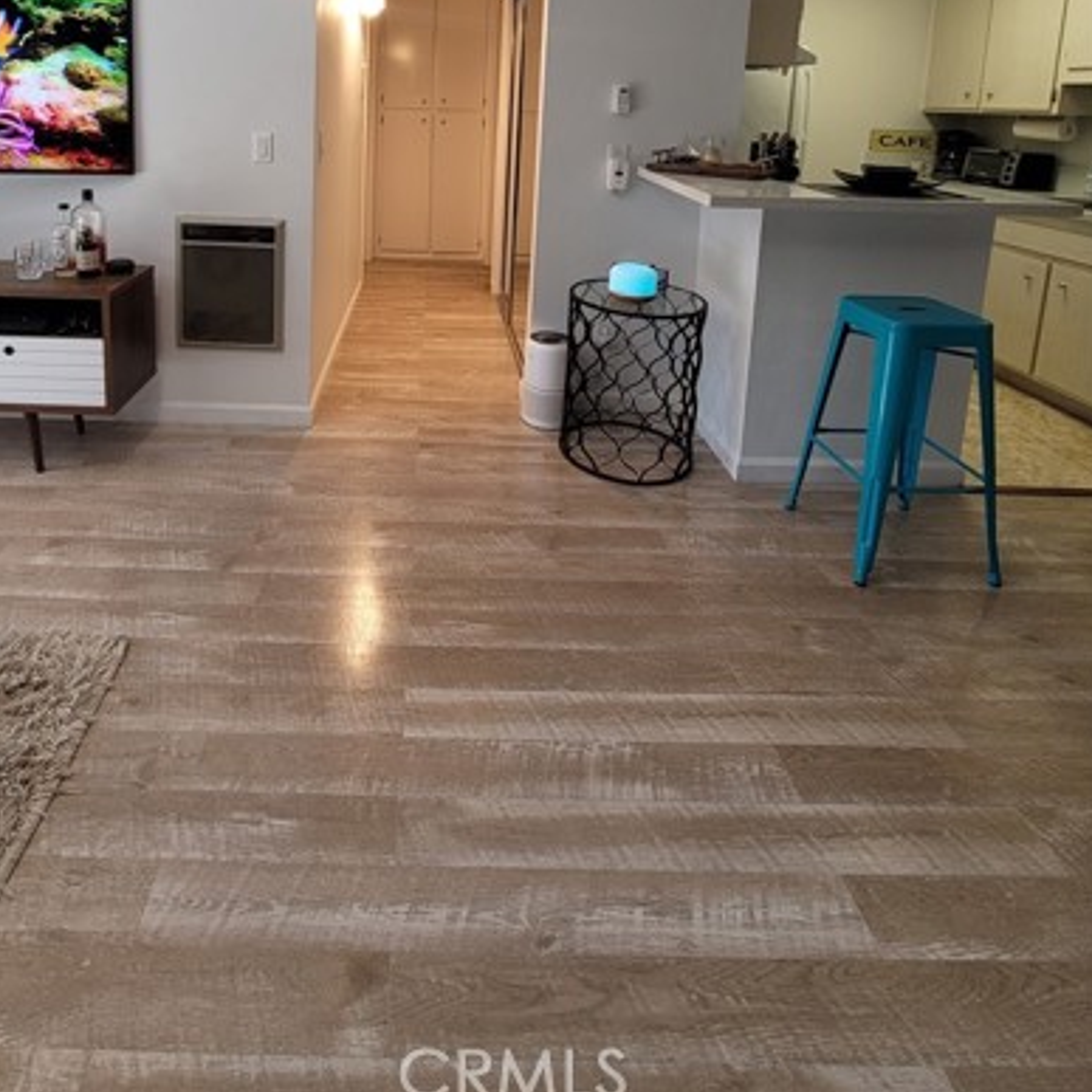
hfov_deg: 76.7
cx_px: 429
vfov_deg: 69.7
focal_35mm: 19
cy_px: 212
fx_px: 678
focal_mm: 2.2
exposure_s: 1/60
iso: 64
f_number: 2.2
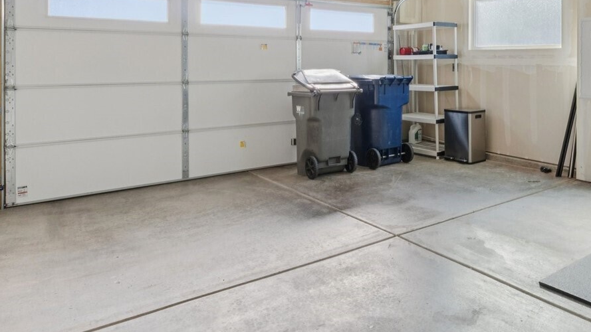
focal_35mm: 30
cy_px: 70
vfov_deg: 37.6
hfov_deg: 61.1
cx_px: 436
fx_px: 470
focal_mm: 10
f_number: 9
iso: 250
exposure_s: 1/20
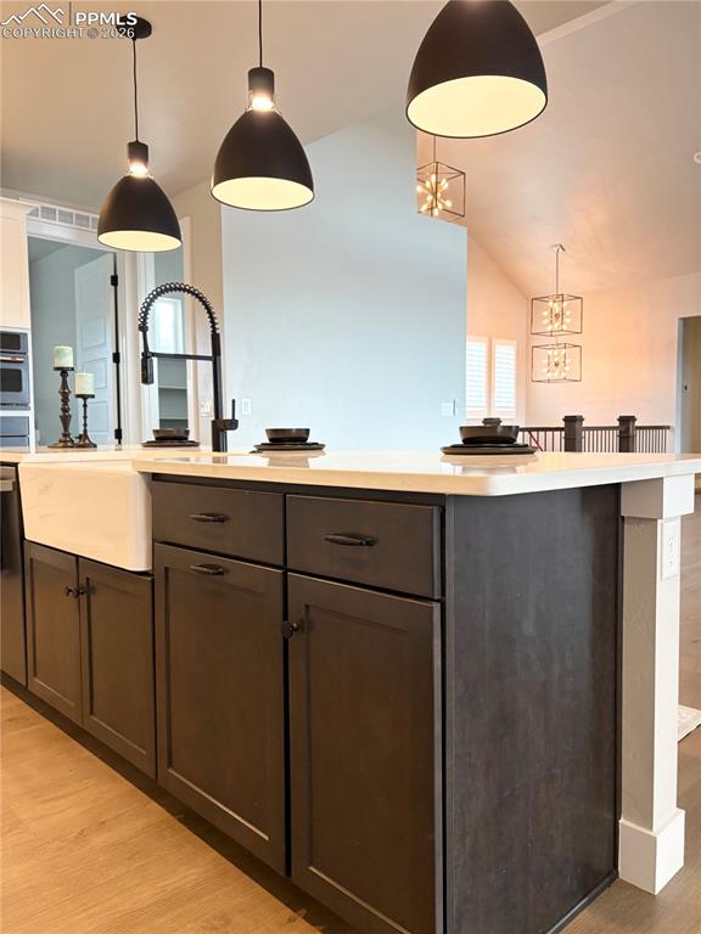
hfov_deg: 53.1
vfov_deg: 67.3
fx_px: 702
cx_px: 350
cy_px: 467
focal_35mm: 26
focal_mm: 5.96
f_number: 1.6
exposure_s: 1/120
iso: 160
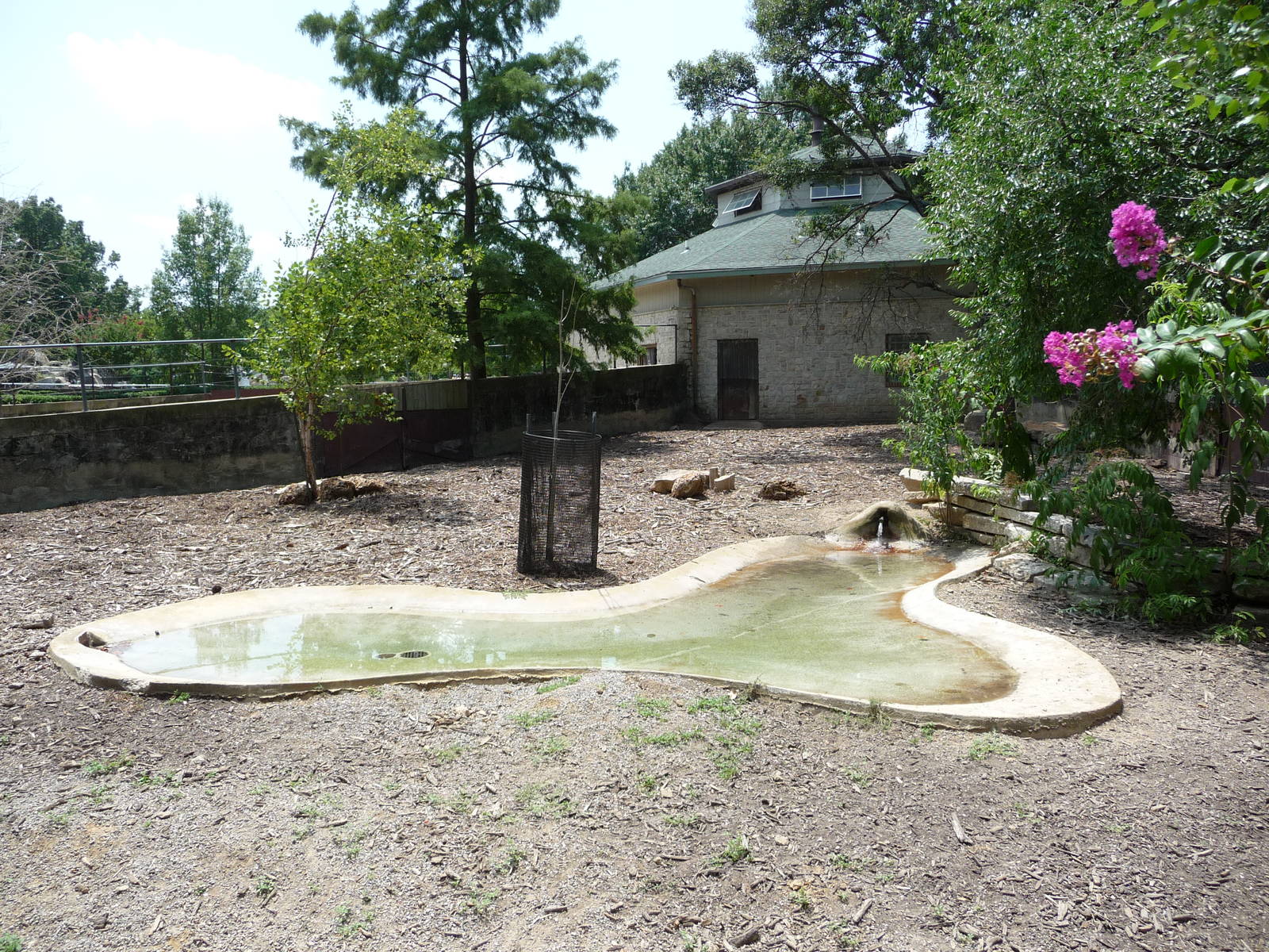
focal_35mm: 28
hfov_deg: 63.4
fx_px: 1026
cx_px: 634
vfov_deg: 49.7
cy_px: 476
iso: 100
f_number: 3.3
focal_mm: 4.7
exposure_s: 1/640
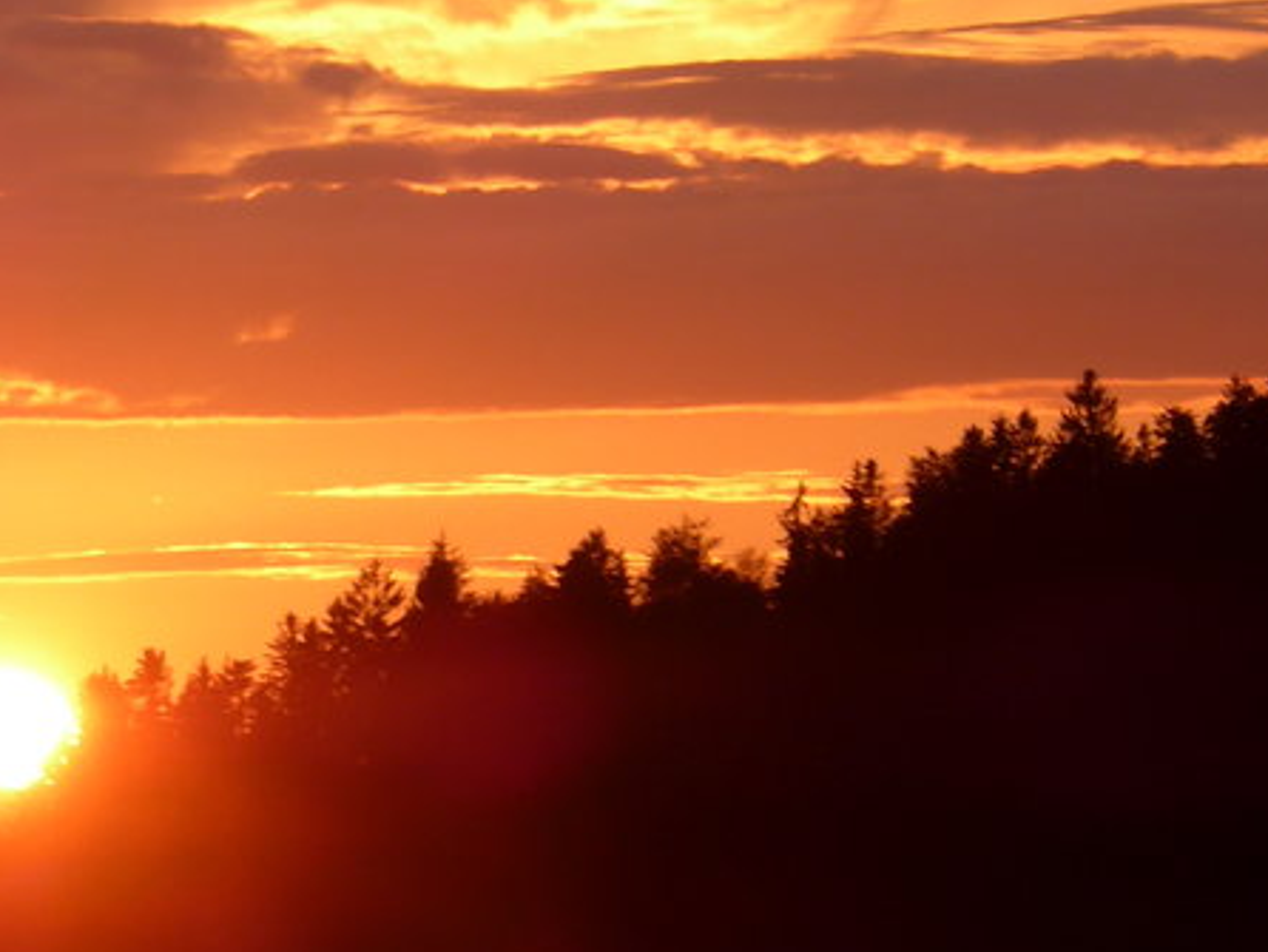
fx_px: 21880
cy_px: 997
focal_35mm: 597
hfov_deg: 3.3
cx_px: -213
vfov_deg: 2.5
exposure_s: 1/125
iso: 100
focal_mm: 42.8
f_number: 5.9
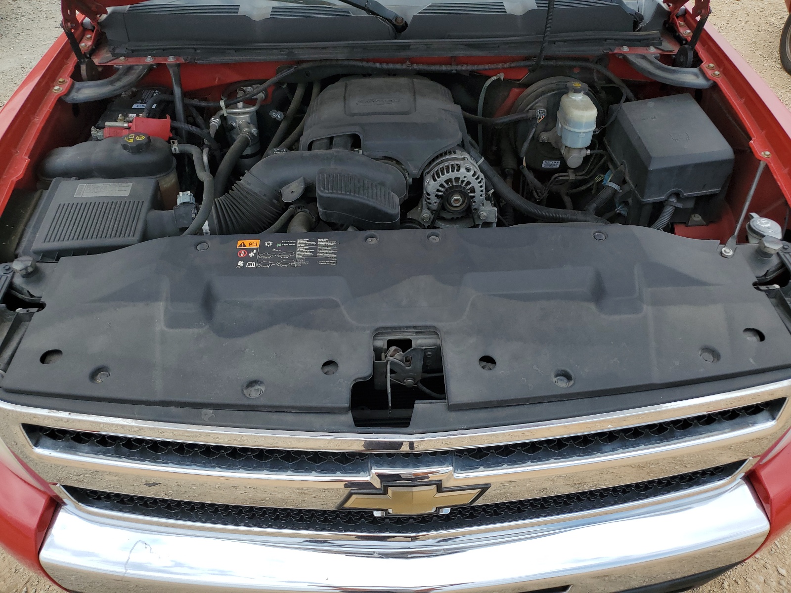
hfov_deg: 67.3
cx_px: 396
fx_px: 594
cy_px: 296
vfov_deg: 53.1
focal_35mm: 26
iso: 50
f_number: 1.5
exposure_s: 1/2500
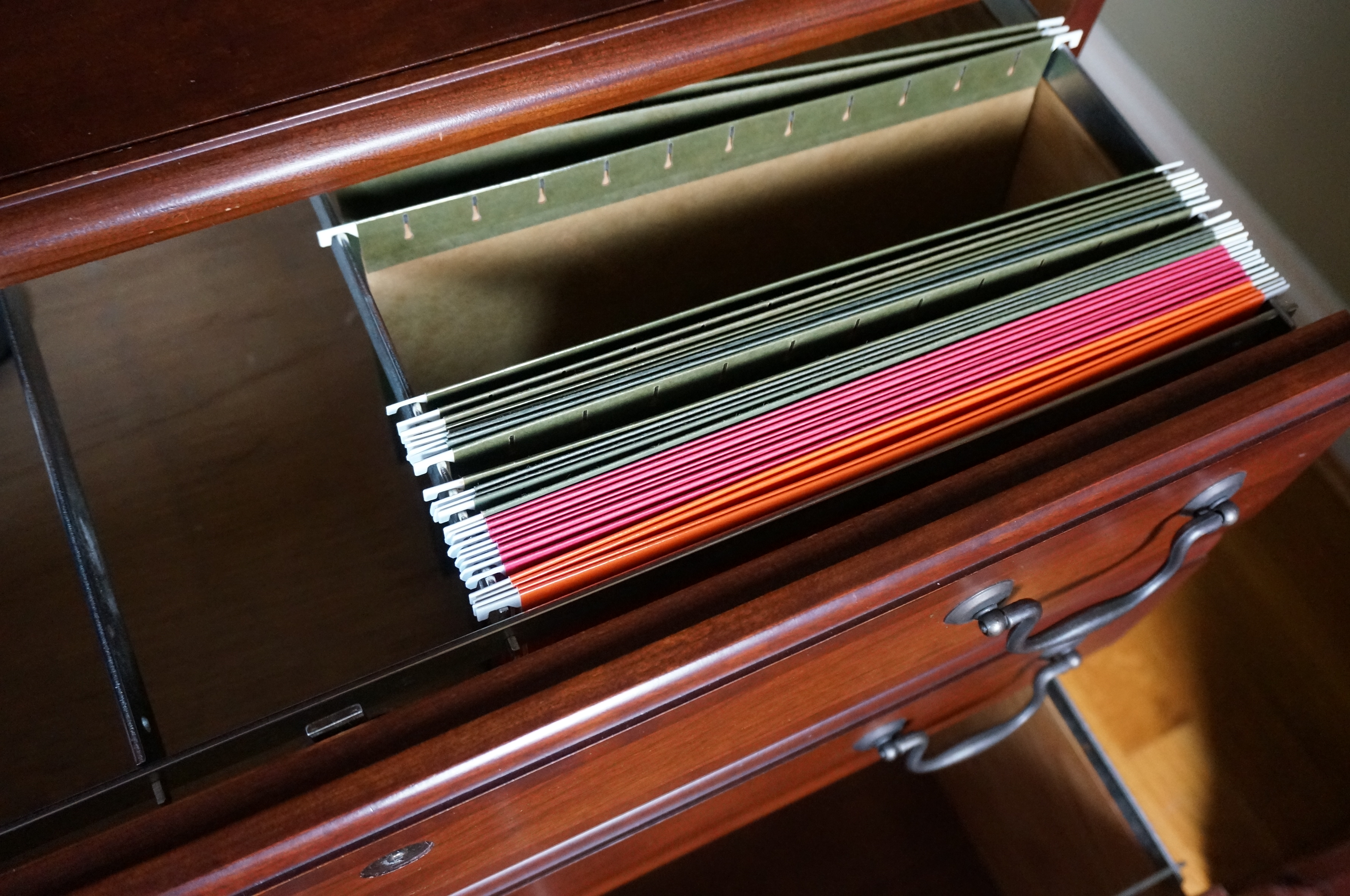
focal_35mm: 34
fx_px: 1292
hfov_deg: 55.2
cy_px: 448
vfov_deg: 38.3
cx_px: 675
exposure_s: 1/60
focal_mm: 23
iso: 3200
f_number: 4
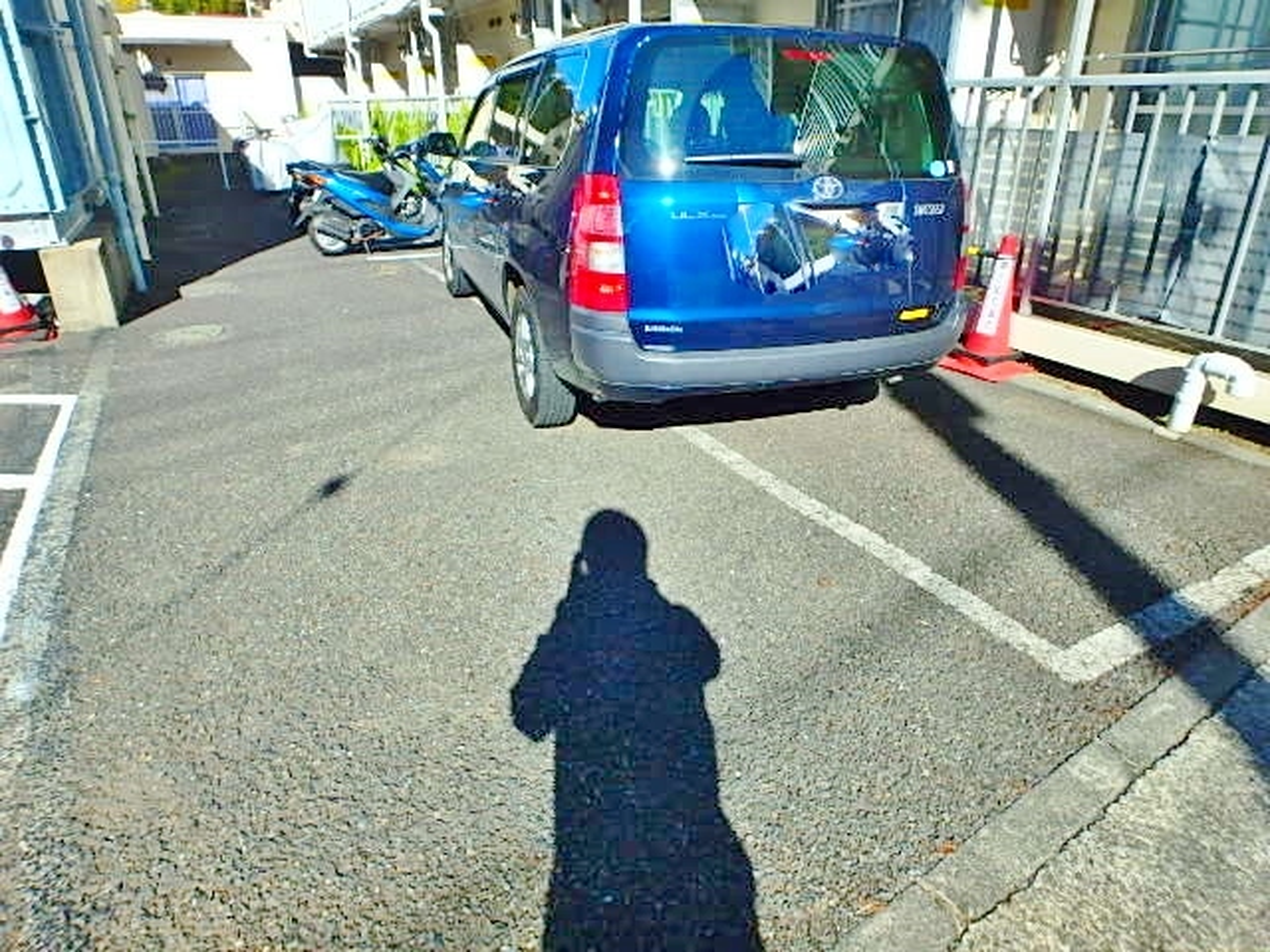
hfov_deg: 79.0
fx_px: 770
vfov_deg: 63.4
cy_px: 476
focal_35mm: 21
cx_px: 635
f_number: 3.5
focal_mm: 3.7
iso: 125
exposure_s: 1/800
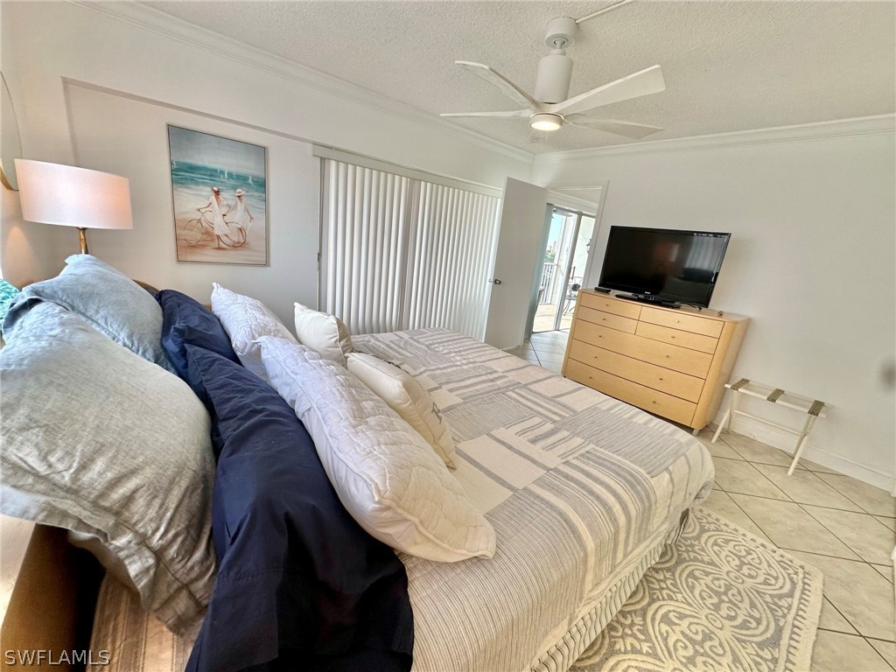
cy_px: 336
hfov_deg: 102.1
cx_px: 448
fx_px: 362
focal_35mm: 14
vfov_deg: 85.7
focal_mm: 2.22
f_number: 2.2
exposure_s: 1/120
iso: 64
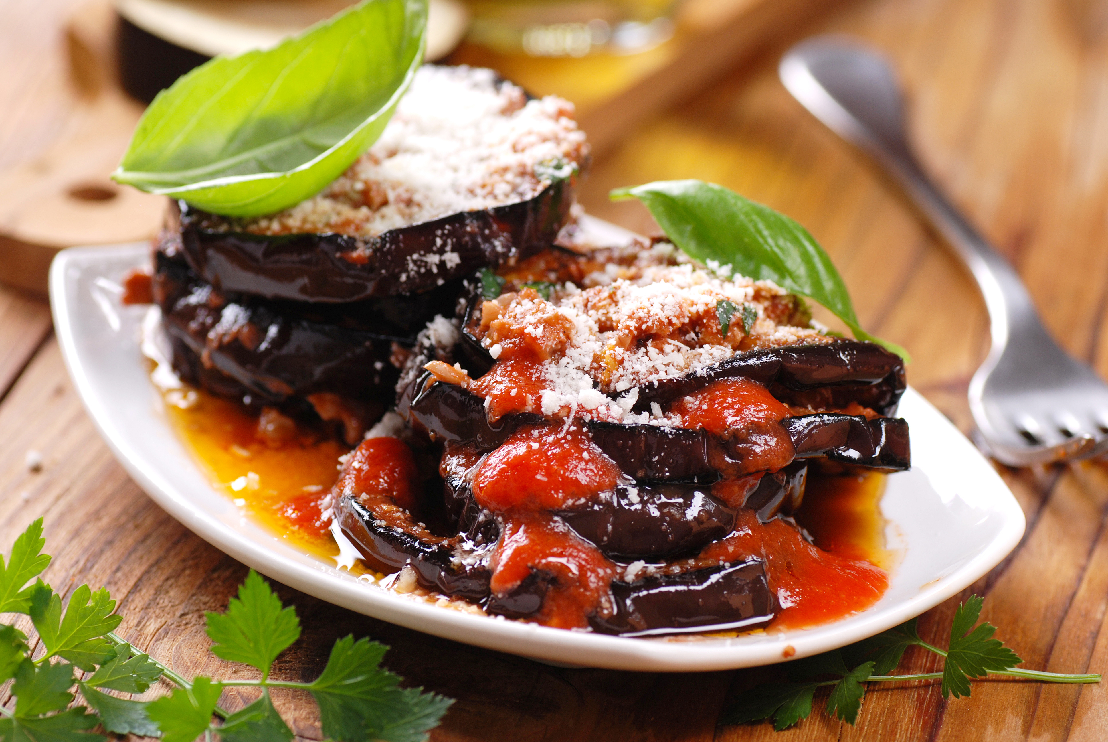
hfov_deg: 15.2
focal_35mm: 135
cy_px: 371
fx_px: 4160
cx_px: 554
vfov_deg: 10.2
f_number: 6.3
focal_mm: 90
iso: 100
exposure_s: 1/100
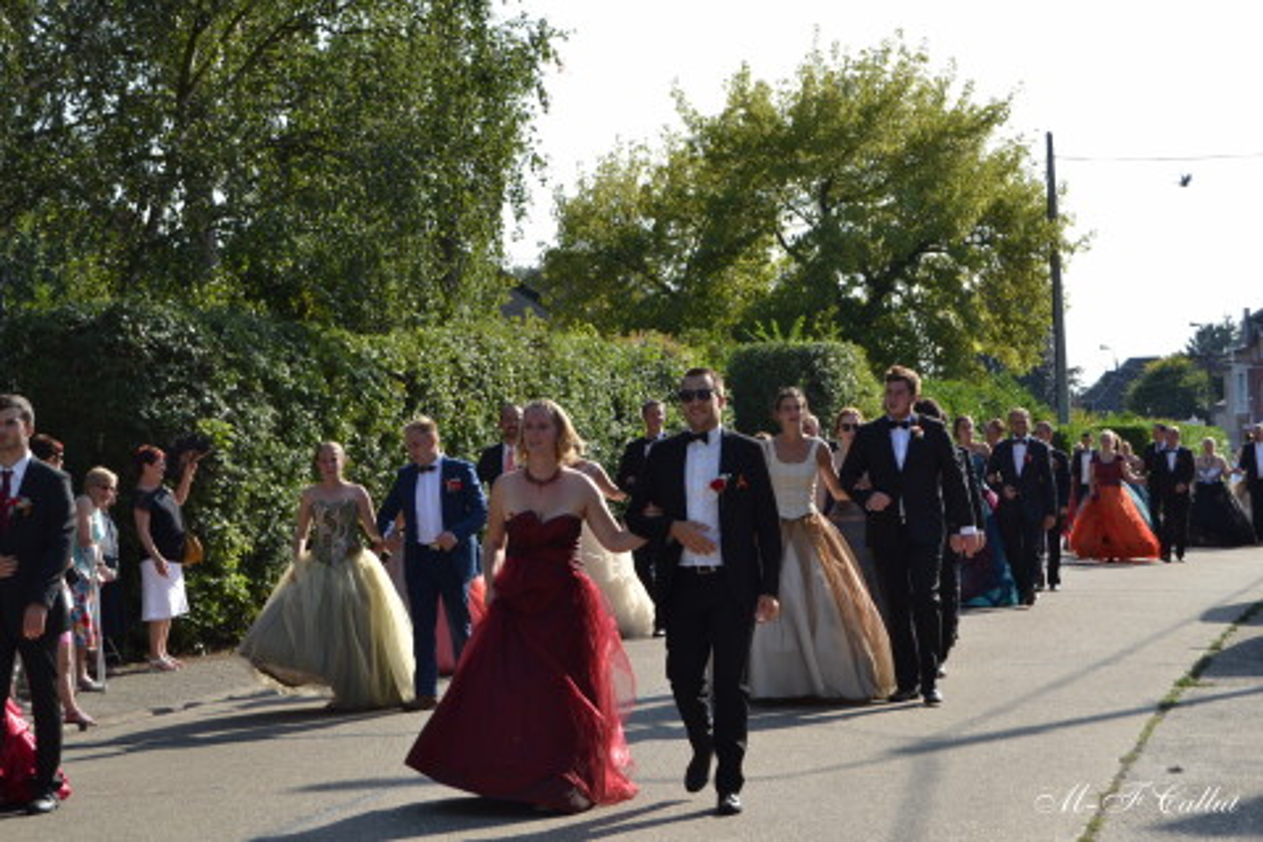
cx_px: 632
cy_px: 421
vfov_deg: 16.6
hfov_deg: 24.6
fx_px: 2894
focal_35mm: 82
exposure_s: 1/200
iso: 100
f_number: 9
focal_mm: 55
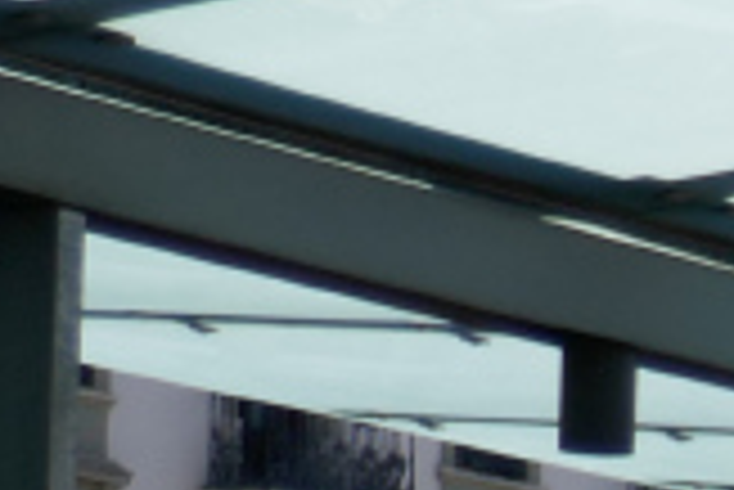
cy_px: 1283
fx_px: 7795
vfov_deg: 3.5
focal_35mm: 382
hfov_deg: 5.0
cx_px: 2625
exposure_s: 1/1000
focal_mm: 17.3
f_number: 4
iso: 125
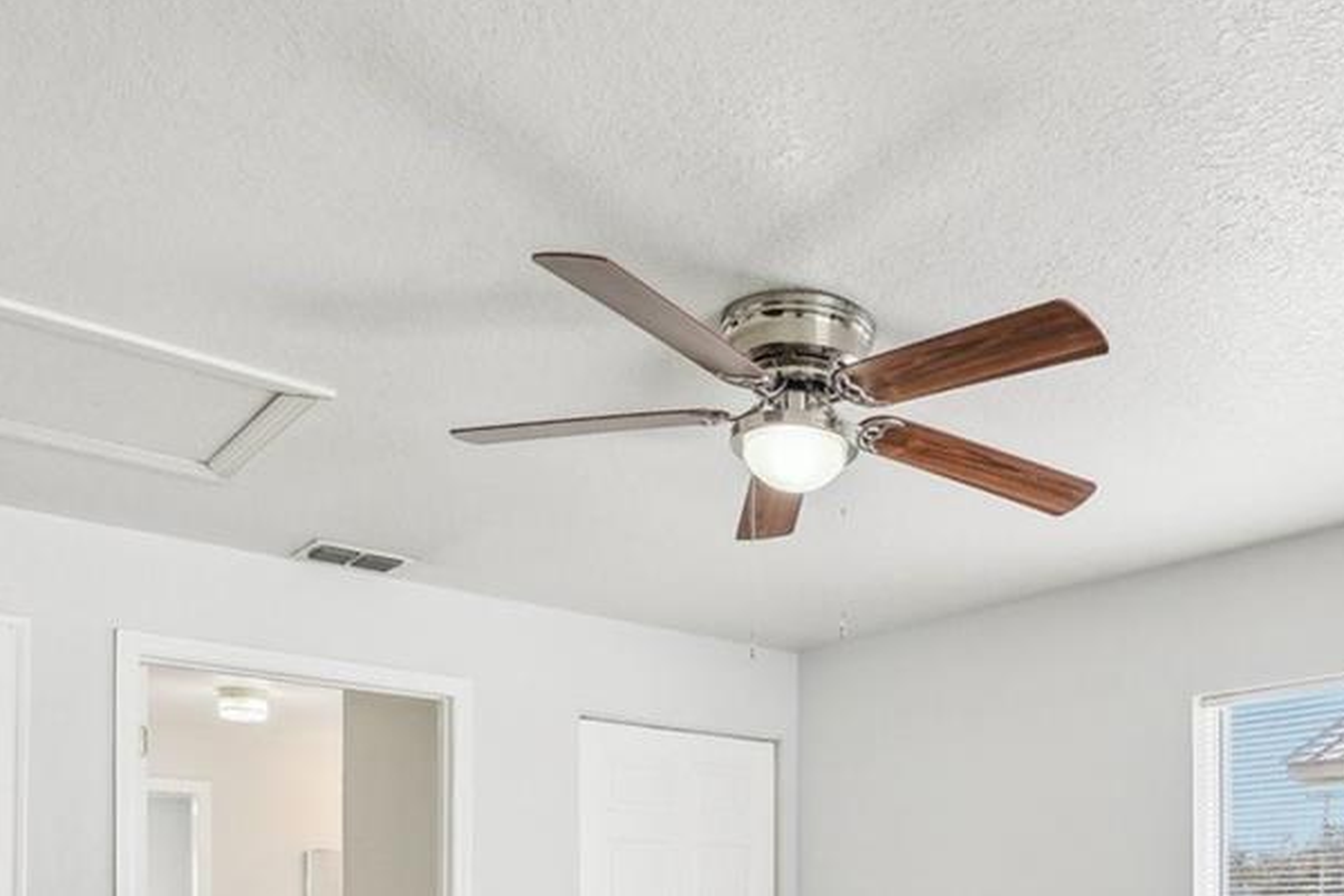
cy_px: 880
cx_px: 894
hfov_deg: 57.5
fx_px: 1195
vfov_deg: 37.1
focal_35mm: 32
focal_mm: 12
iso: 400
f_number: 8
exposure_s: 1/50
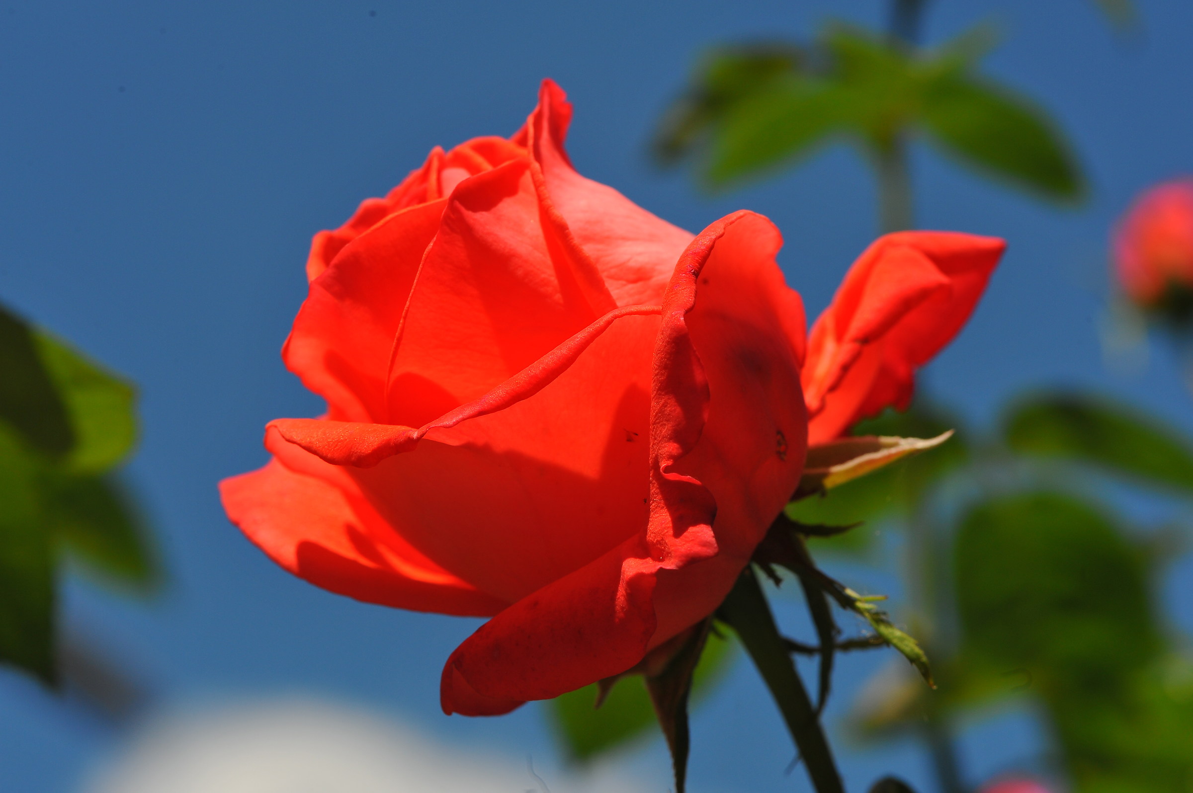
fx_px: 3477
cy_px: 396
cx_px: 596
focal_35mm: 105
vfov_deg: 13.0
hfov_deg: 19.5
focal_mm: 105
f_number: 14
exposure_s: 1/640
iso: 500
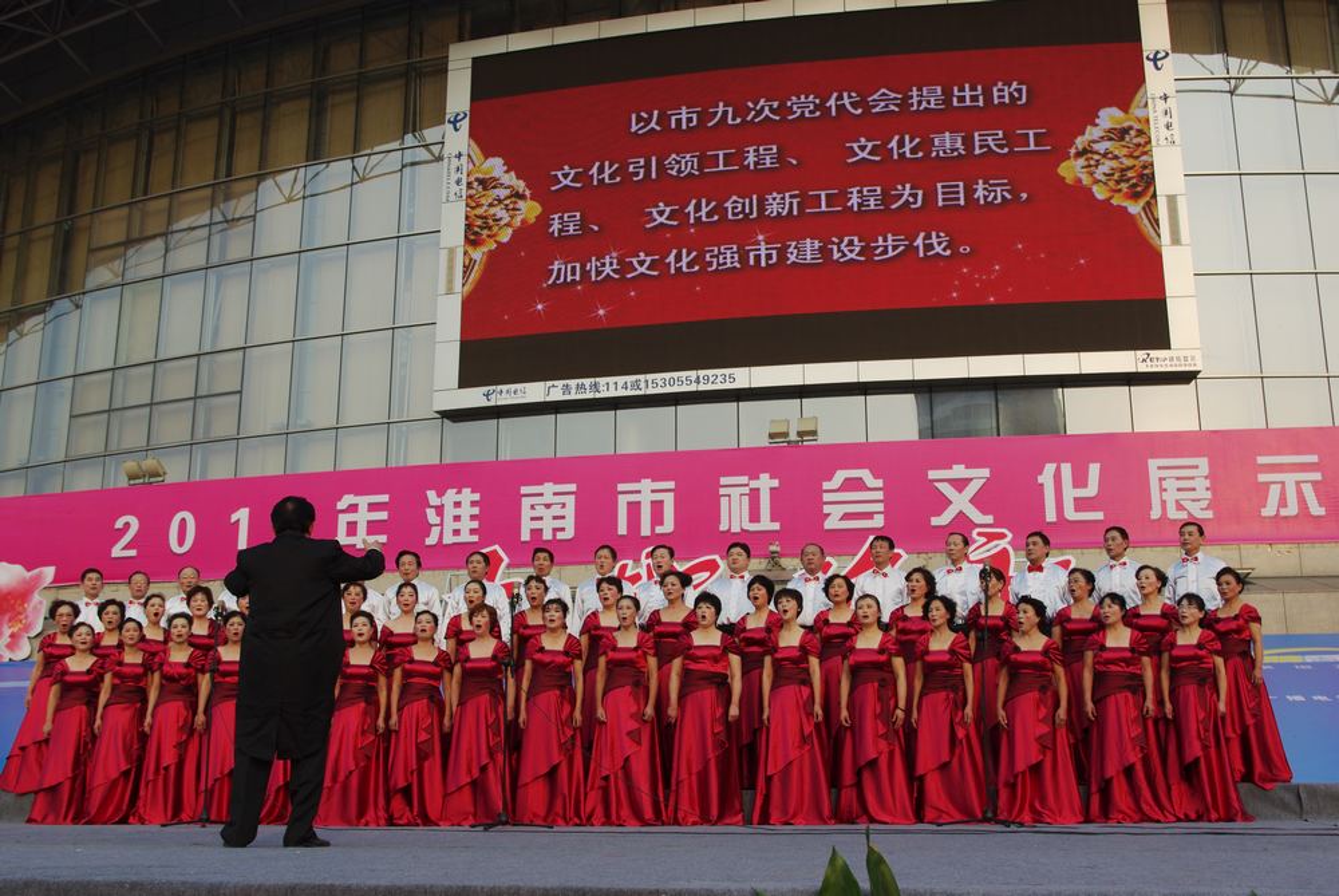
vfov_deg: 34.3
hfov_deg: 49.5
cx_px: 670
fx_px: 1452
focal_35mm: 39
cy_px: 448
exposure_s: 1/125
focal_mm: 26.25
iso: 100
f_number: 6.7
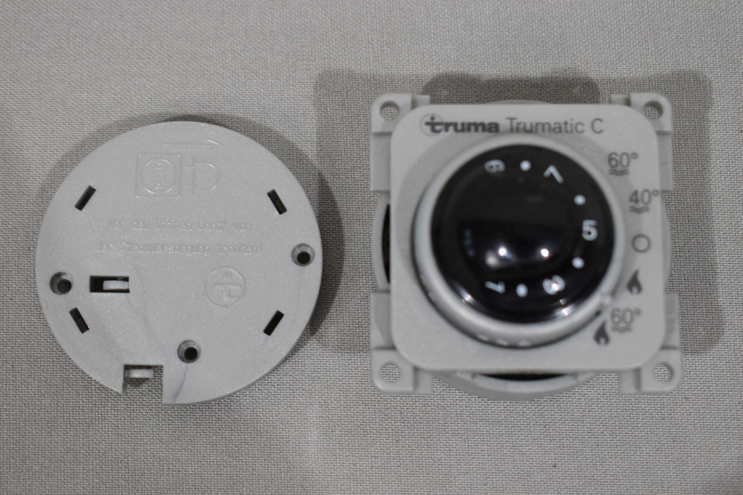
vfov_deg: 18.9
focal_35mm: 72
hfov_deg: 28.1
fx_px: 1486
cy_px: 248
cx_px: 372
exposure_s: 1/60
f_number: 6.3
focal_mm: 48
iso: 400
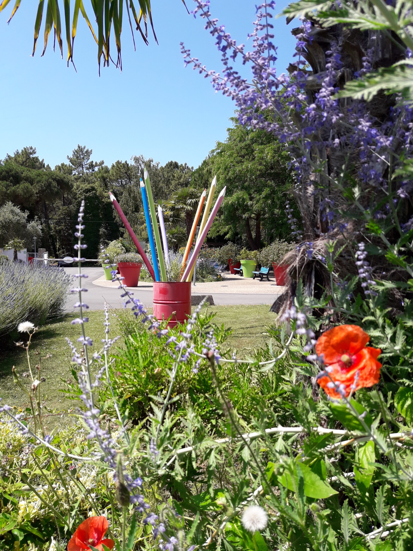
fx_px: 445
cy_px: 276
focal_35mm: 28
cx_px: 206
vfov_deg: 63.4
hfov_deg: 49.7
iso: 40
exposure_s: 1/1017
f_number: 1.9
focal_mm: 3.7
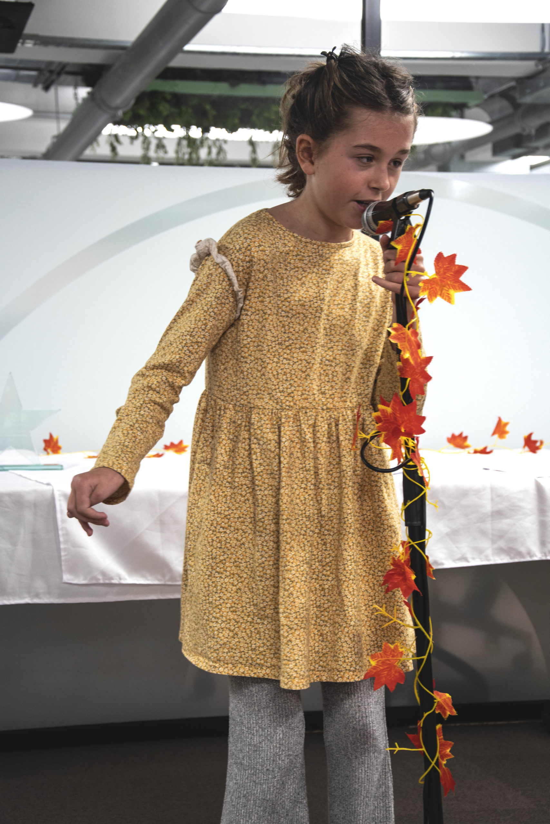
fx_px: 1718
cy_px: 412
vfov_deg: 27.0
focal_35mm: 75
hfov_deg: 18.2
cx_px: 275
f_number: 5
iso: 400
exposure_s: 1/40
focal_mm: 50
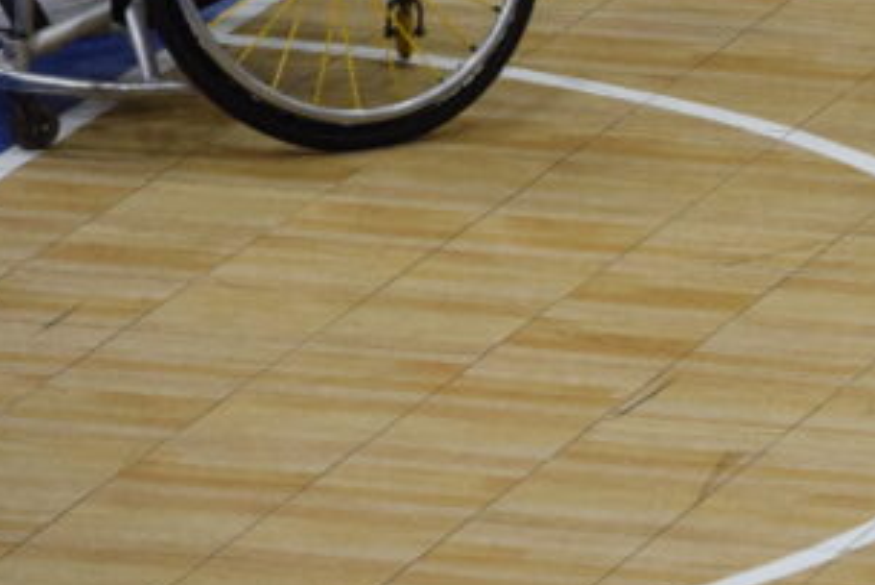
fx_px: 15976
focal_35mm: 657
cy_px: -281
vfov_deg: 2.1
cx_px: 1131
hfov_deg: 3.1
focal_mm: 130
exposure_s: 1/500
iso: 2000
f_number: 4.8
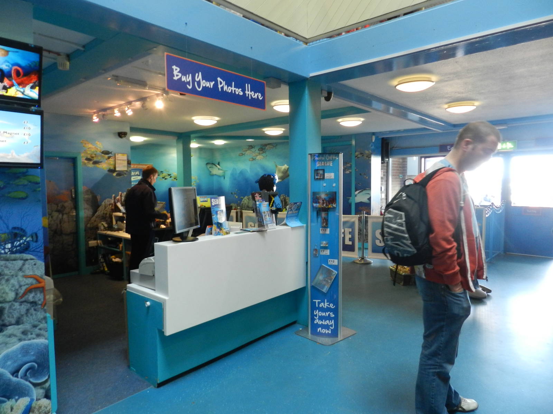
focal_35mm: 23
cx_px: 276
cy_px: 207
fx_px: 367
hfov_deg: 73.9
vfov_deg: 58.9
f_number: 3.4
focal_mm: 4
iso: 400
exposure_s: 1/25
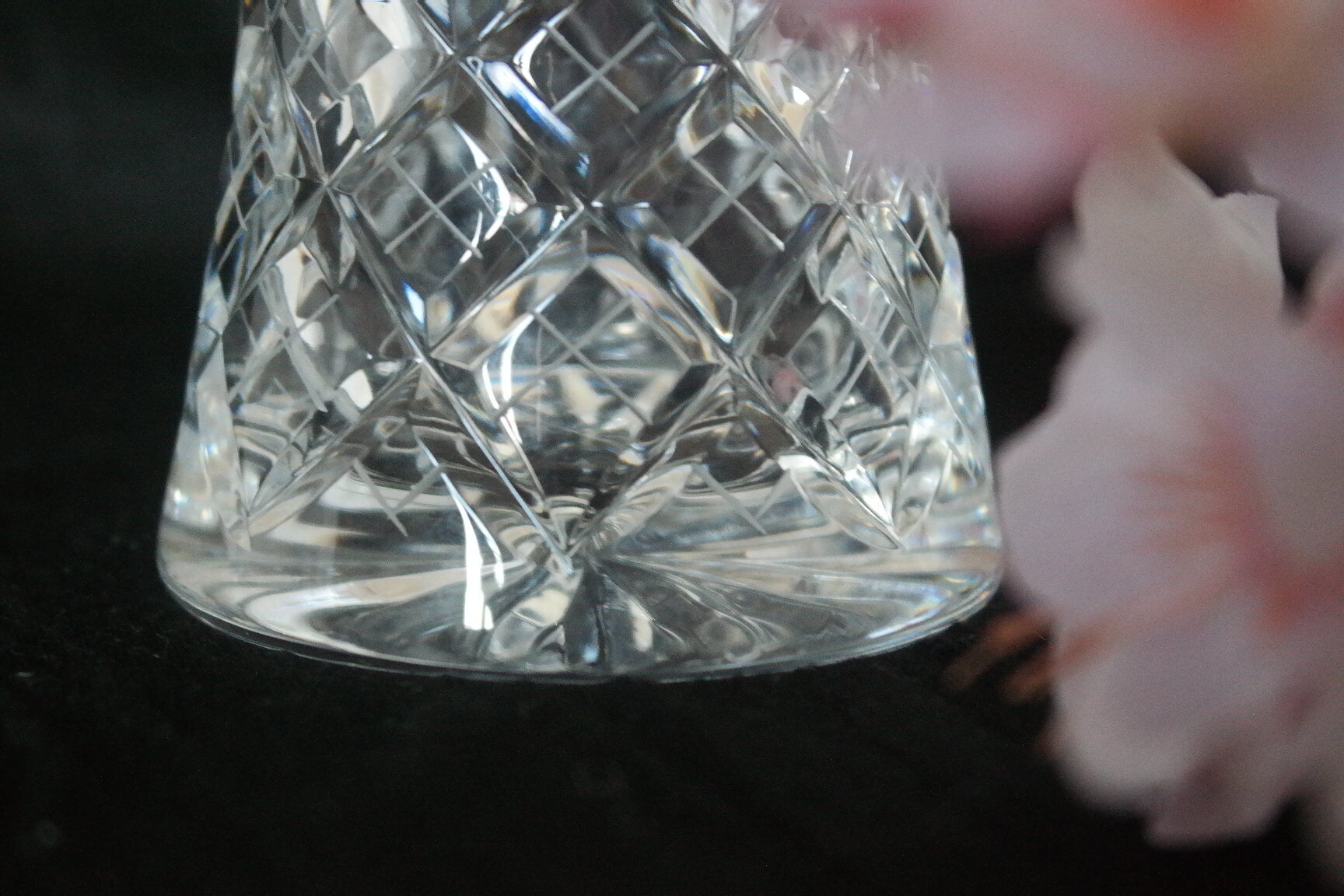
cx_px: 672
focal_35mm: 77
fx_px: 2874
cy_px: 448
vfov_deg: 17.7
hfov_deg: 26.3
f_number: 9
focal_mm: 50
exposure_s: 1/30
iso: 3200
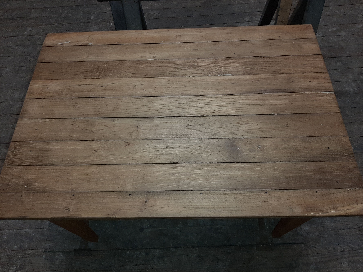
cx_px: 182
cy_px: 136
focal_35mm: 26
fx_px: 273
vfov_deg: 53.1
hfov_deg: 67.3
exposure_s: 1/50
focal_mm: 3.93
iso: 160
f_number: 1.7
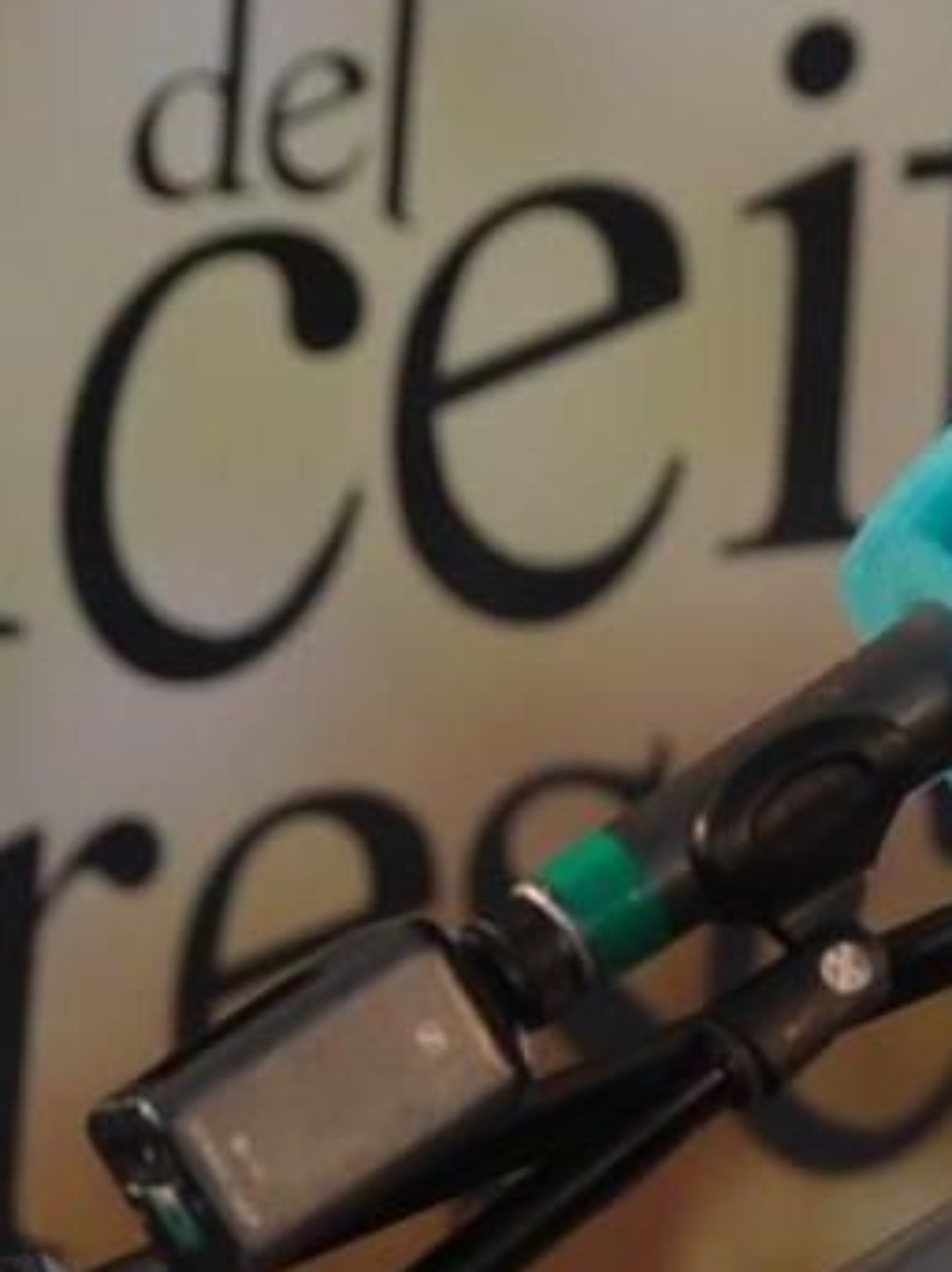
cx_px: 2131
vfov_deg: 5.4
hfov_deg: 4.0
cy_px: 802
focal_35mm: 369
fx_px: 13548
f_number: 4
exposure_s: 1/500
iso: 1250
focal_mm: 54.5
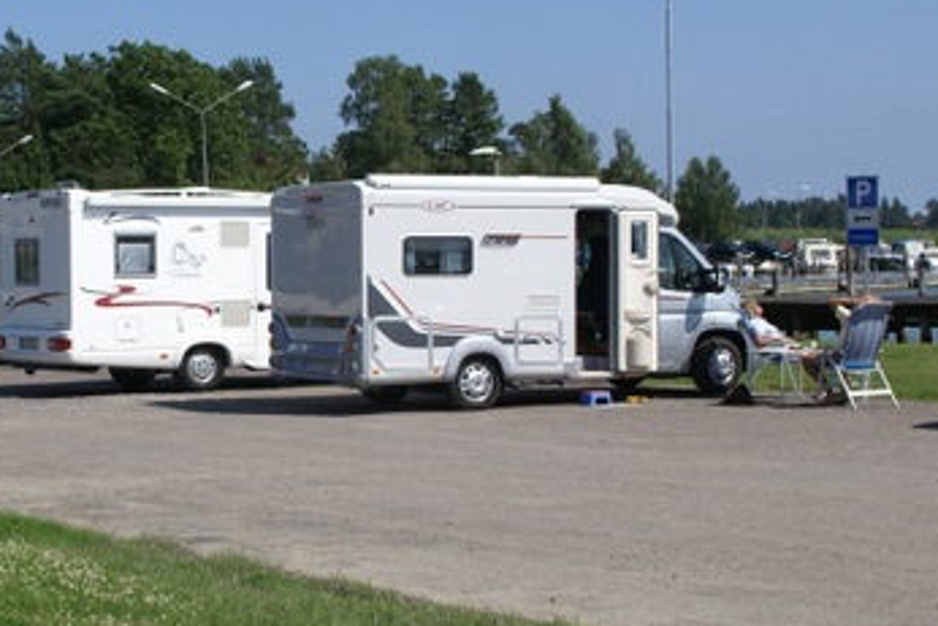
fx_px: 2216
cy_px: 293
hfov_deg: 23.6
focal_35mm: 85
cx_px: 192
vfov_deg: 16.1
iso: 100
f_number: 10
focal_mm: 28
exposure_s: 1/250
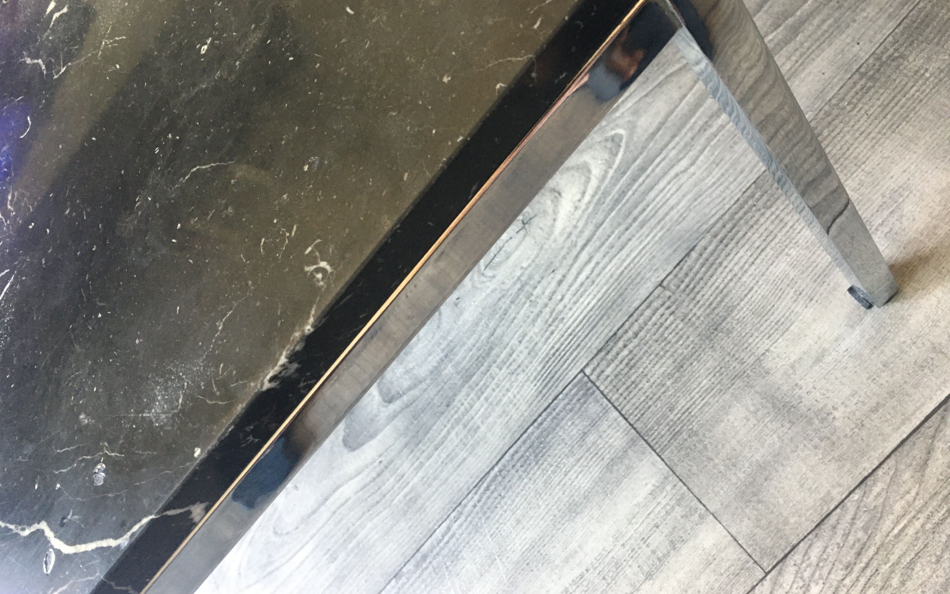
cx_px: 471
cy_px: 262
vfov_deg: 40.5
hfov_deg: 61.2
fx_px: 803
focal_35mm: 31
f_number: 2.2
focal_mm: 4.15
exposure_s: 1/33
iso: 200
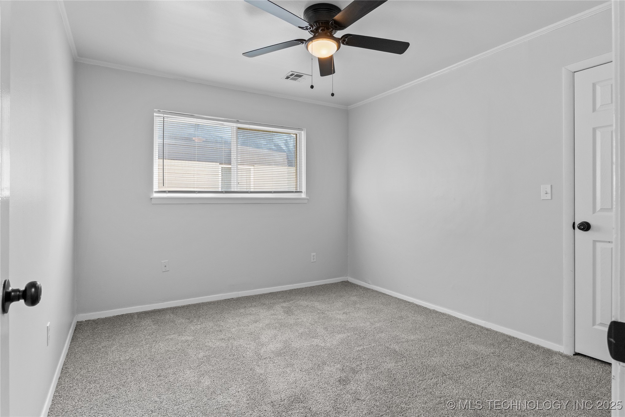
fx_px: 312
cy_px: 208
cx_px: 312
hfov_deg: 90.0
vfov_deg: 67.4
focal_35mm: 18
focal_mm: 18
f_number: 11
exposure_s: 1/10
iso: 640
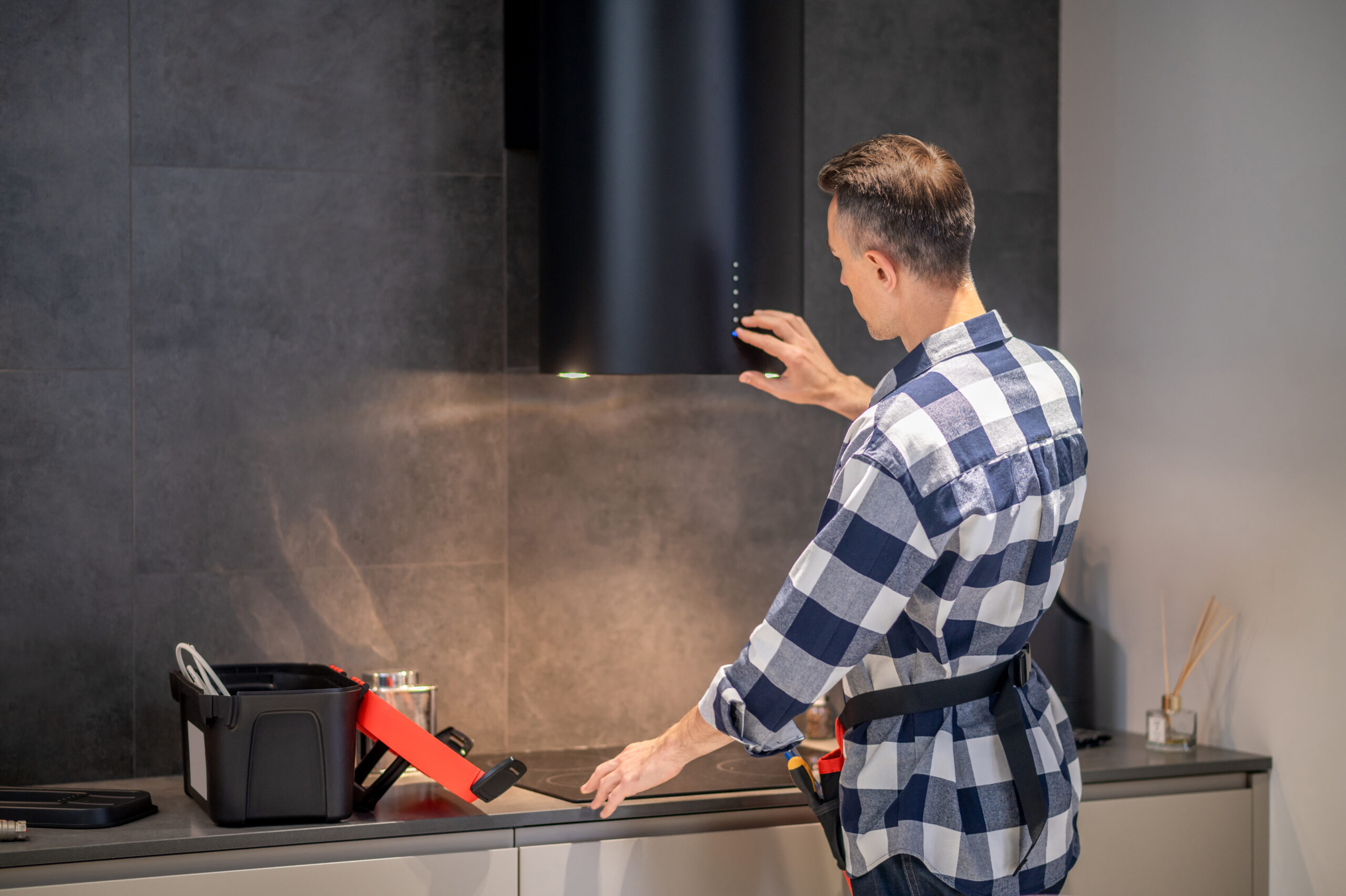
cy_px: 448
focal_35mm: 85
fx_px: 3176
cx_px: 673
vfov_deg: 16.0
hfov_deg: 23.9
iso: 500
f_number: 2.2
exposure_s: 1/160
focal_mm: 85
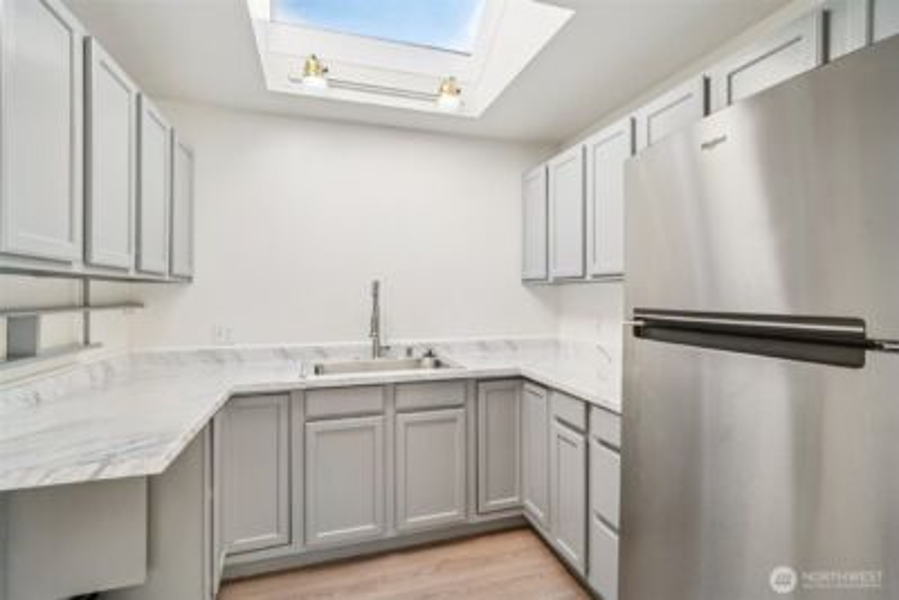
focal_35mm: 16
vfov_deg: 73.8
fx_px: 400
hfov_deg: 96.7
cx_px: 450
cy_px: 300
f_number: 8
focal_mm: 16
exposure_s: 1/200
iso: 1600
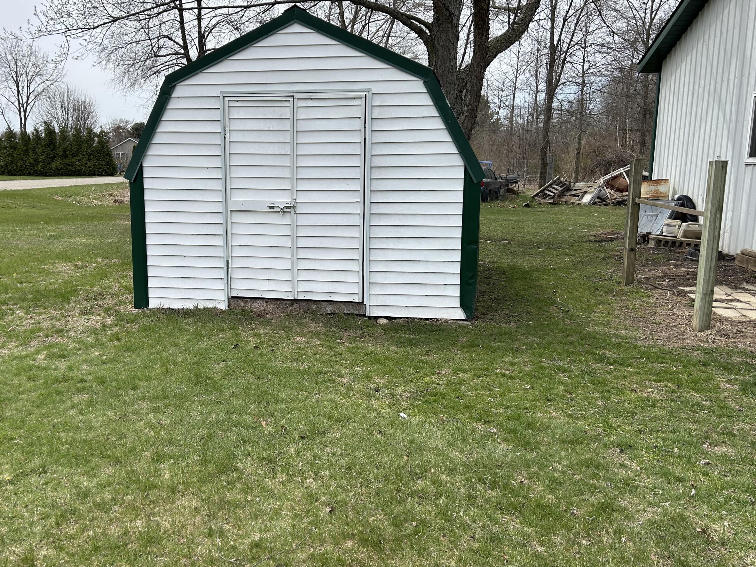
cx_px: 280
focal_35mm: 33
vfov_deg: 42.9
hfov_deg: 54.7
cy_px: 272
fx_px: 721
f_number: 1.5
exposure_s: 1/3704
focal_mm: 5.7
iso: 50
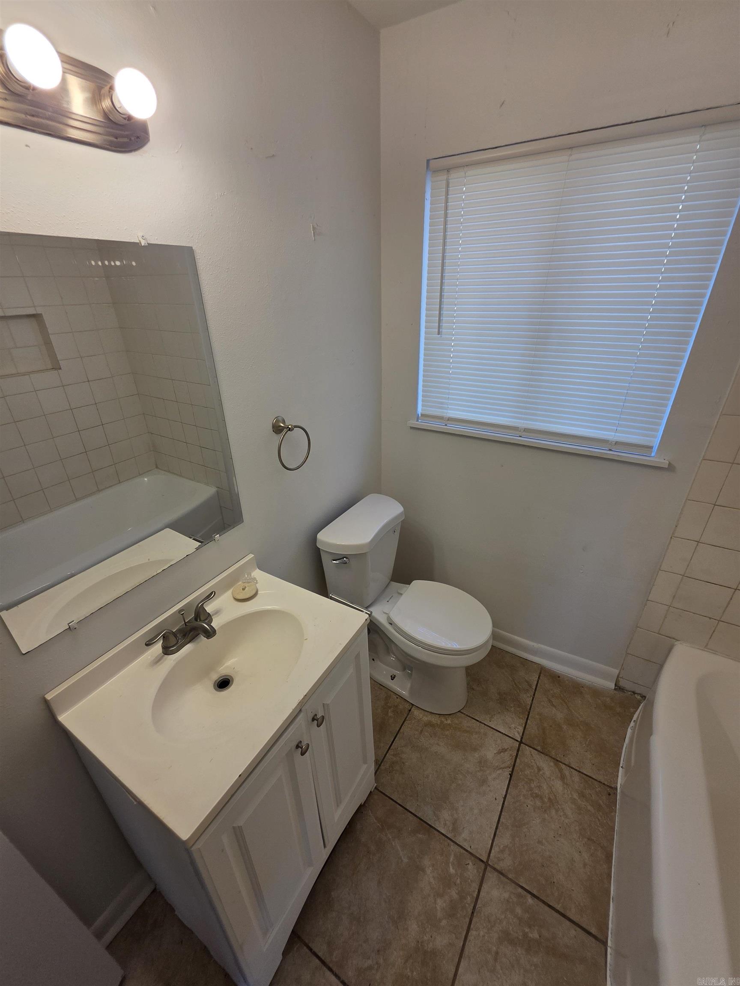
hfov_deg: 89.9
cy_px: 493
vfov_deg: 106.2
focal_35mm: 13
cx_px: 370
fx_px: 371
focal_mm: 2.2
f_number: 1.9
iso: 50
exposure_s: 1/120
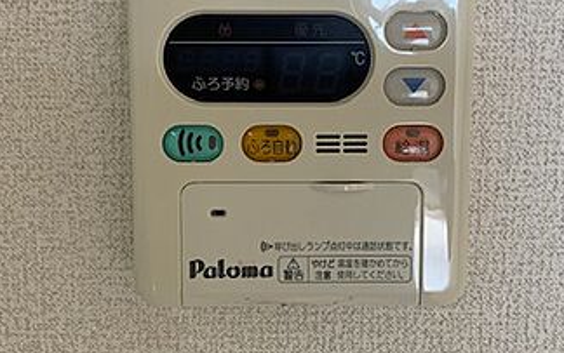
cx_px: 282
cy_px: 167
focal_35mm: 51
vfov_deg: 25.4
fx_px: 784
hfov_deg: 39.5
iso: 80
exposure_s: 1/120
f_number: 1.8
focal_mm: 4.25
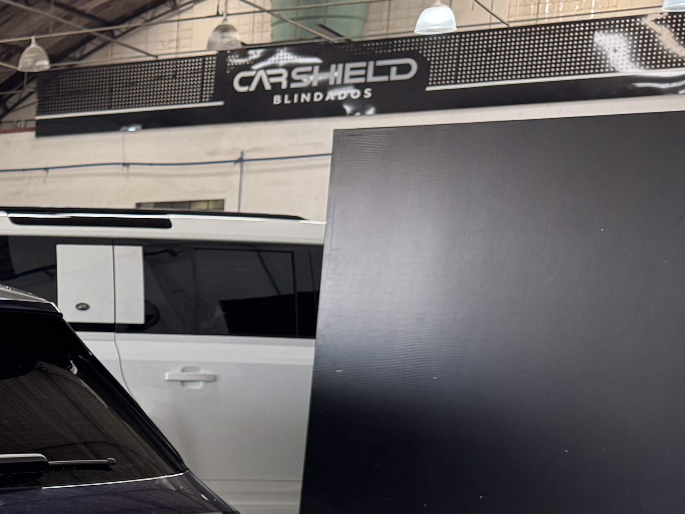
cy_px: 564
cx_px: -224
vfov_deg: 20.3
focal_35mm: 69
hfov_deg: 24.3
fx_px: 1365
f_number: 1.78
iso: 125
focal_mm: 6.76
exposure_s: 1/120
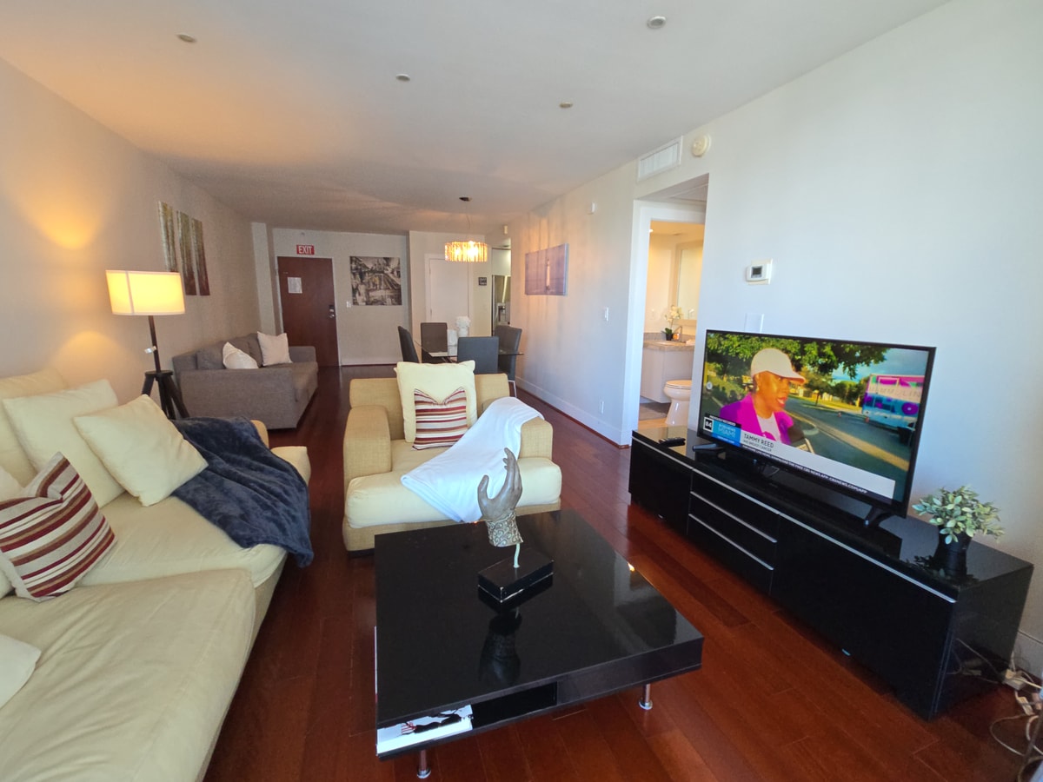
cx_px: 522
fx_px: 392
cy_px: 391
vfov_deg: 89.9
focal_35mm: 13
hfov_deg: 106.2
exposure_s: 1/59
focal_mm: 2.2
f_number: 2.2
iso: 159
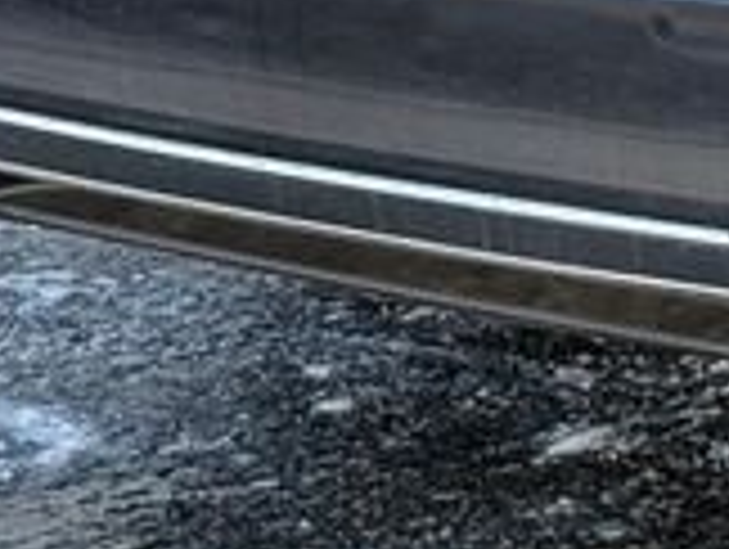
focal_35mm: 303
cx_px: 1598
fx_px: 6391
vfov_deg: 4.9
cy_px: -324
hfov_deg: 6.3
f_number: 1.78
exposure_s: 1/652
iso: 100
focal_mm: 6.76
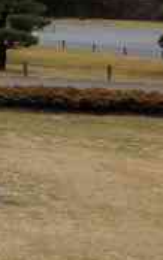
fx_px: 816
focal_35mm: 115
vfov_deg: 17.1
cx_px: -271
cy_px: -69
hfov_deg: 9.6
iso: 50
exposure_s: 1/1250
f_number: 1.8
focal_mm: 5.58
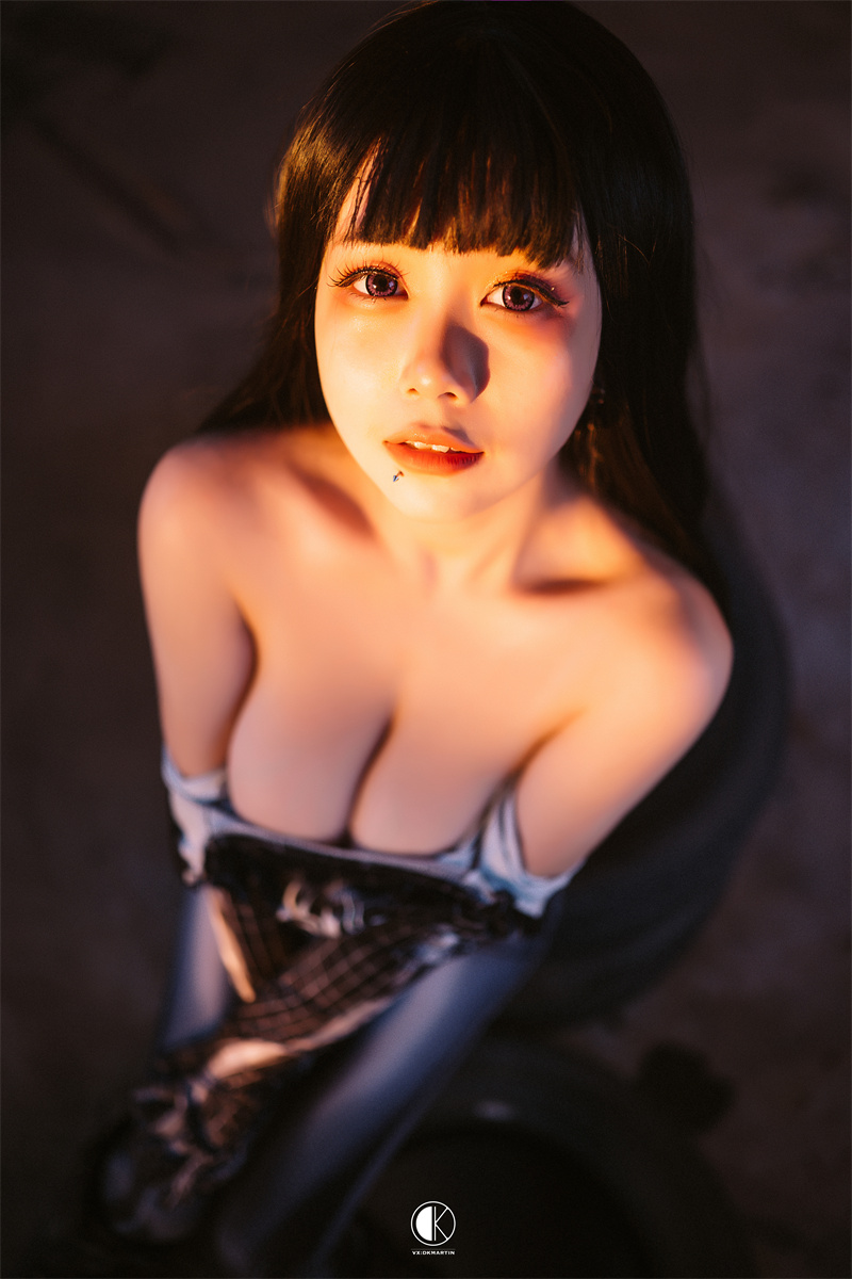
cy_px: 640
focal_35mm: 35
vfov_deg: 54.4
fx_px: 1242
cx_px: 426
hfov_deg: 37.9
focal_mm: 35
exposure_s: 1/100
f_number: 1.8
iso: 100
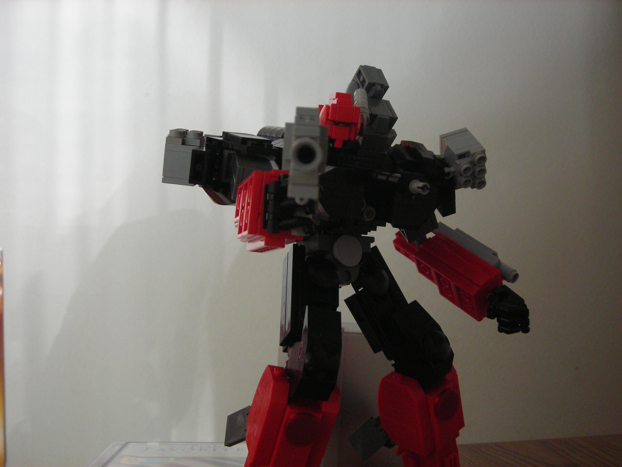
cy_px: 234
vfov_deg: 30.9
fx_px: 845
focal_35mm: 47
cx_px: 311
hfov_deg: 40.4
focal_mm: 7.8
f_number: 3.4
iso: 194
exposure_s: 1/4
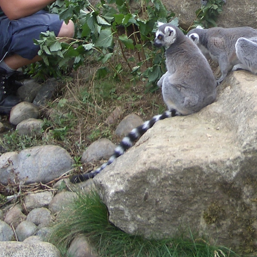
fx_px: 689
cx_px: 219
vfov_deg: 20.5
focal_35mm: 82
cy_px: 4
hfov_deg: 20.8
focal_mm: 5.8
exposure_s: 1/200
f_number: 2.6
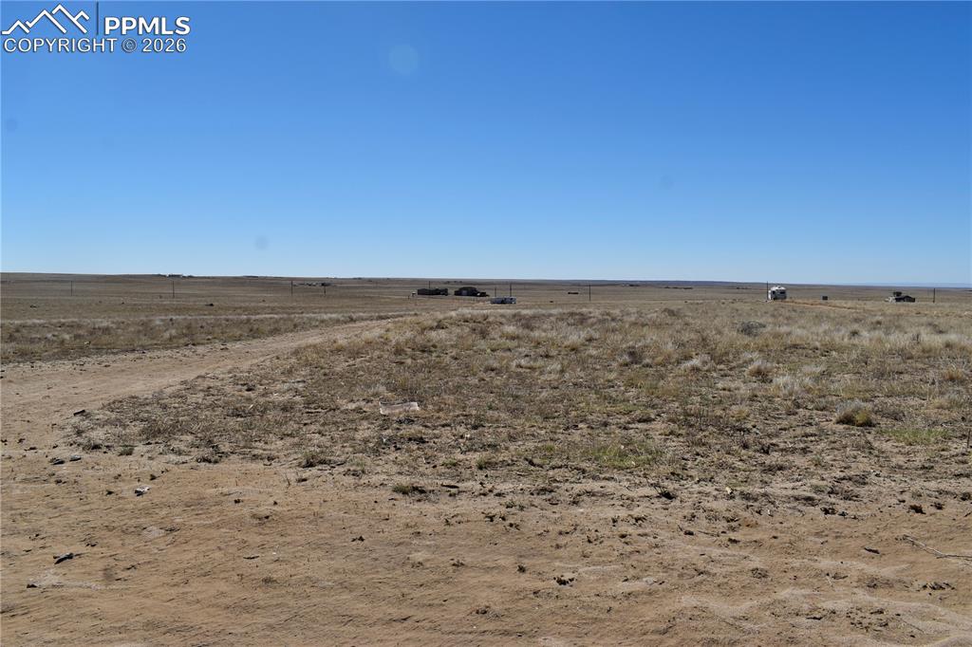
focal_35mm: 30
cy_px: 324
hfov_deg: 61.9
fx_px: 810
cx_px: 486
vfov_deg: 43.6
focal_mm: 20
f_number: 11
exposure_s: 1/500
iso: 100
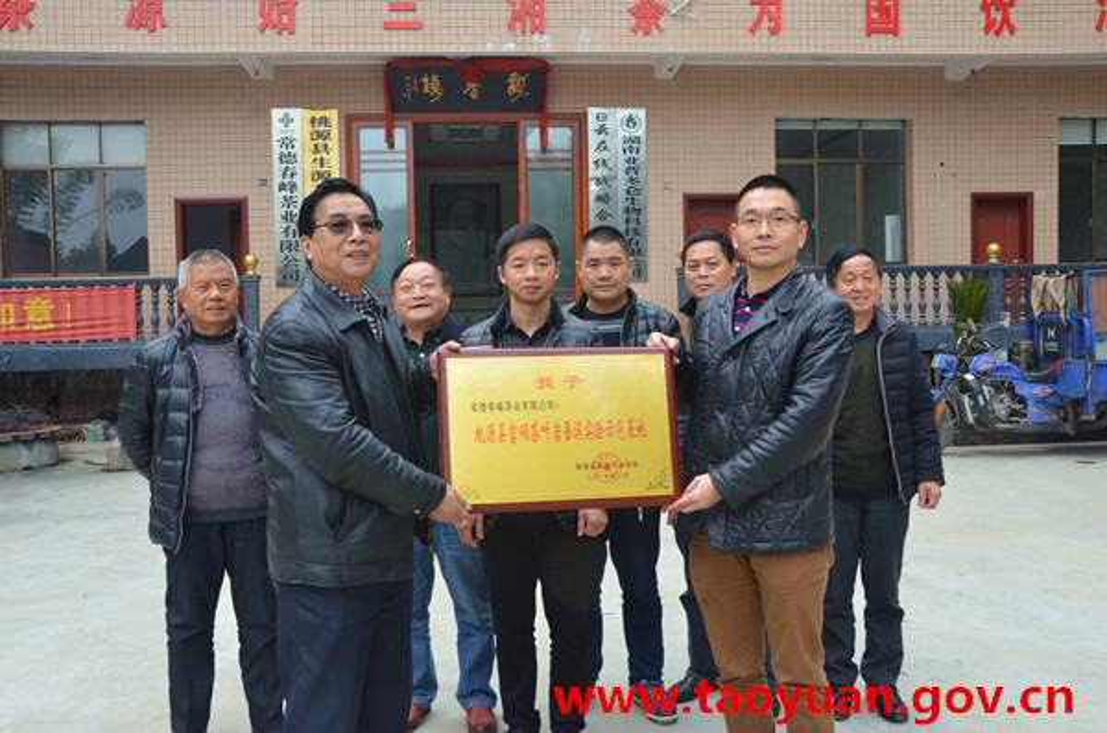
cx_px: 554
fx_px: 1012
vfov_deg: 39.8
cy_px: 366
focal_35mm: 33
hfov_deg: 57.3
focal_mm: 22
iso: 2000
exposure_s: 1/320
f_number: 9
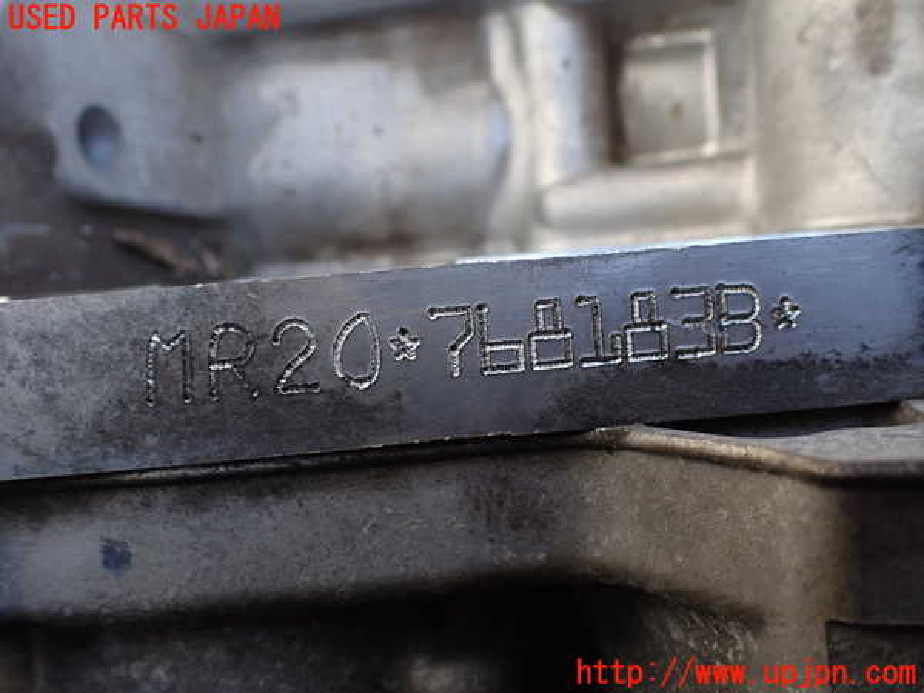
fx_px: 801
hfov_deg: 60.0
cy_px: 346
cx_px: 462
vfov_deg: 46.8
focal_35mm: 30
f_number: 2.3
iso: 200
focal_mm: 5.4
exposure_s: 1/125
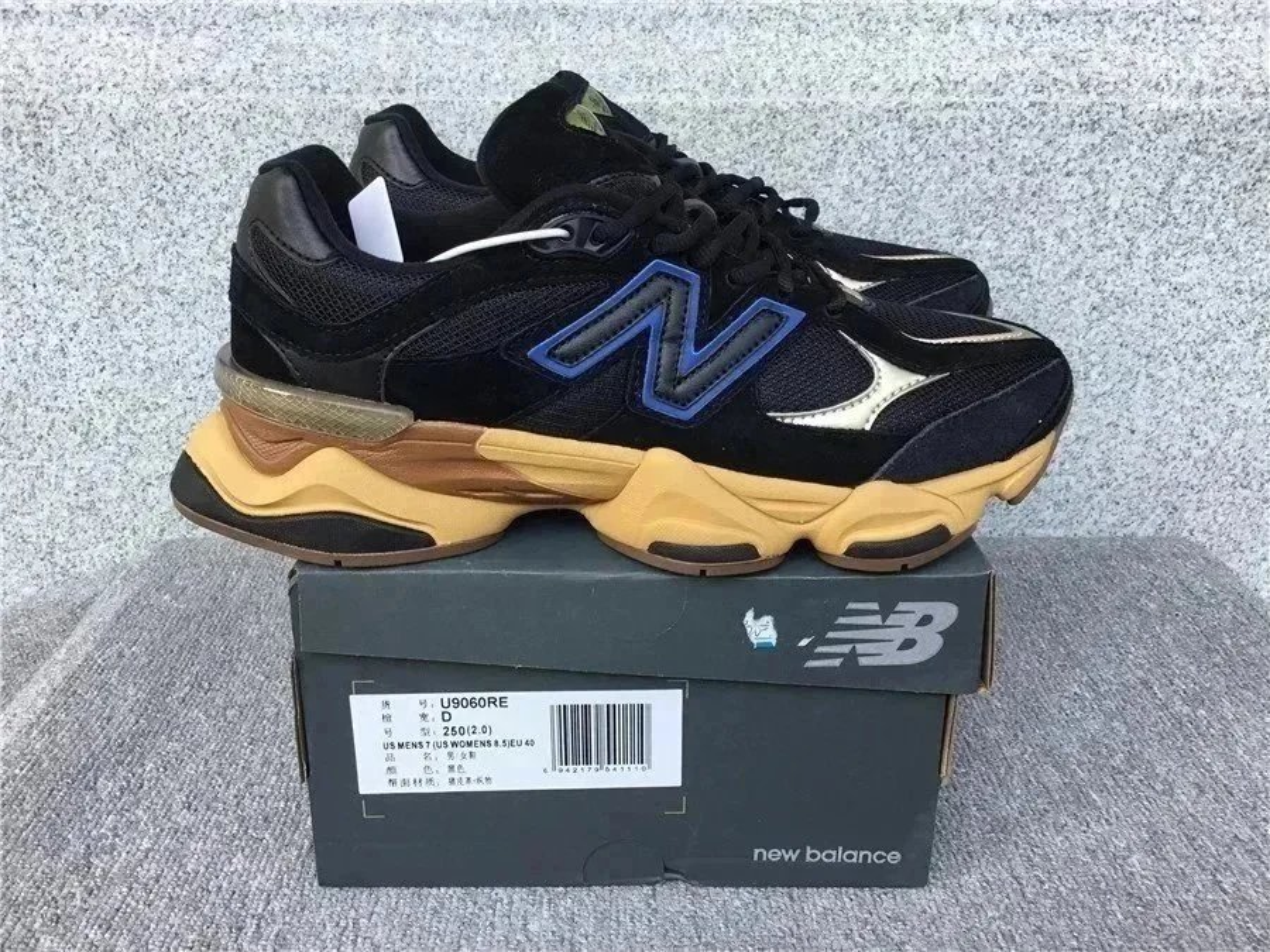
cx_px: 635
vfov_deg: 45.4
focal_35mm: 31
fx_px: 1137
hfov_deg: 58.4
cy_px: 476
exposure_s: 1/239
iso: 25
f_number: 2.4
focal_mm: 3.3
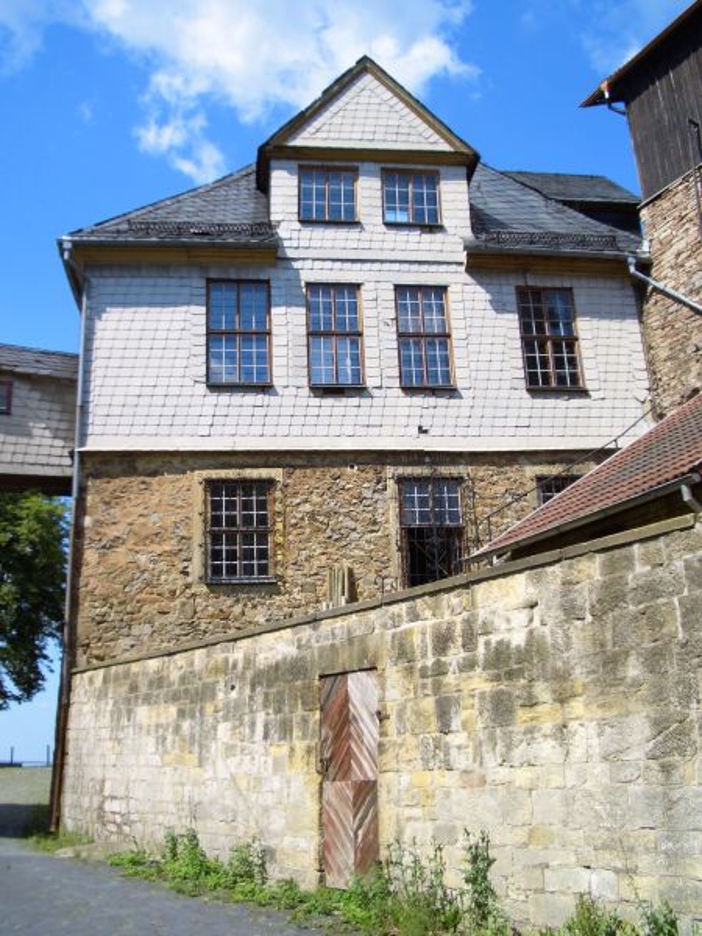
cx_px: 351
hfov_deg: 40.7
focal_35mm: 35
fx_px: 946
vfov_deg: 52.6
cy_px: 468
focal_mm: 5.8
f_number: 4.3
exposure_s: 1/400
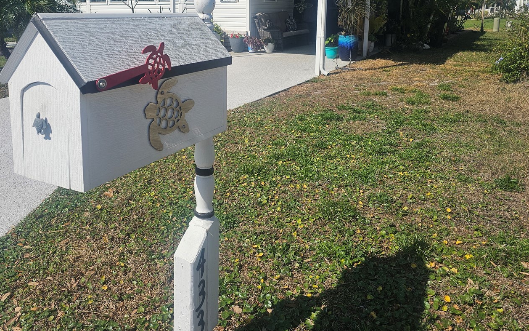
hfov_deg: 61.0
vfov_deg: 39.5
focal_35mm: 31
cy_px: 83
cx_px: 228
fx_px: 447
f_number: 1.7
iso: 10
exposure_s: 1/1336
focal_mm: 6.3
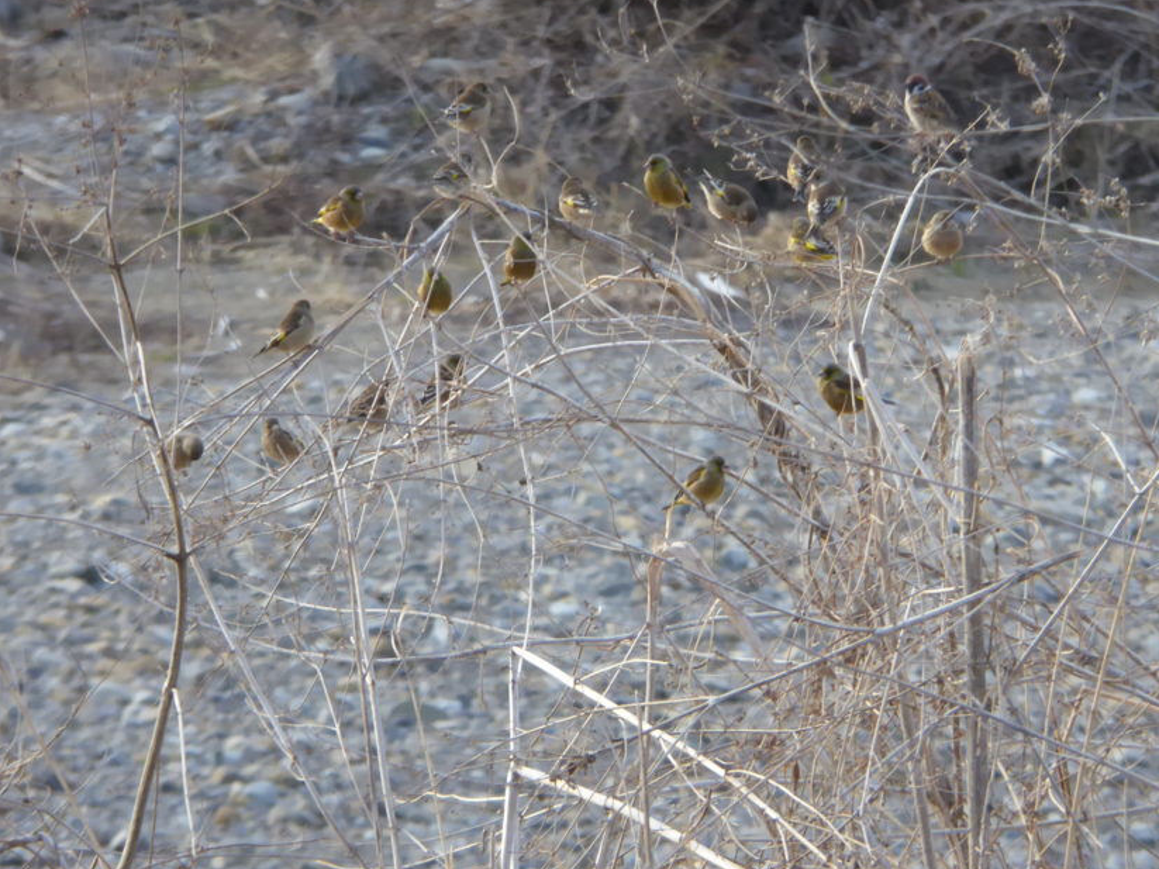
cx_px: 607
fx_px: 29995
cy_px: 400
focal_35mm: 896
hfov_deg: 2.2
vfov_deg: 1.7
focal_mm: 129
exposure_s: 1/125
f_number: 6.4
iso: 250
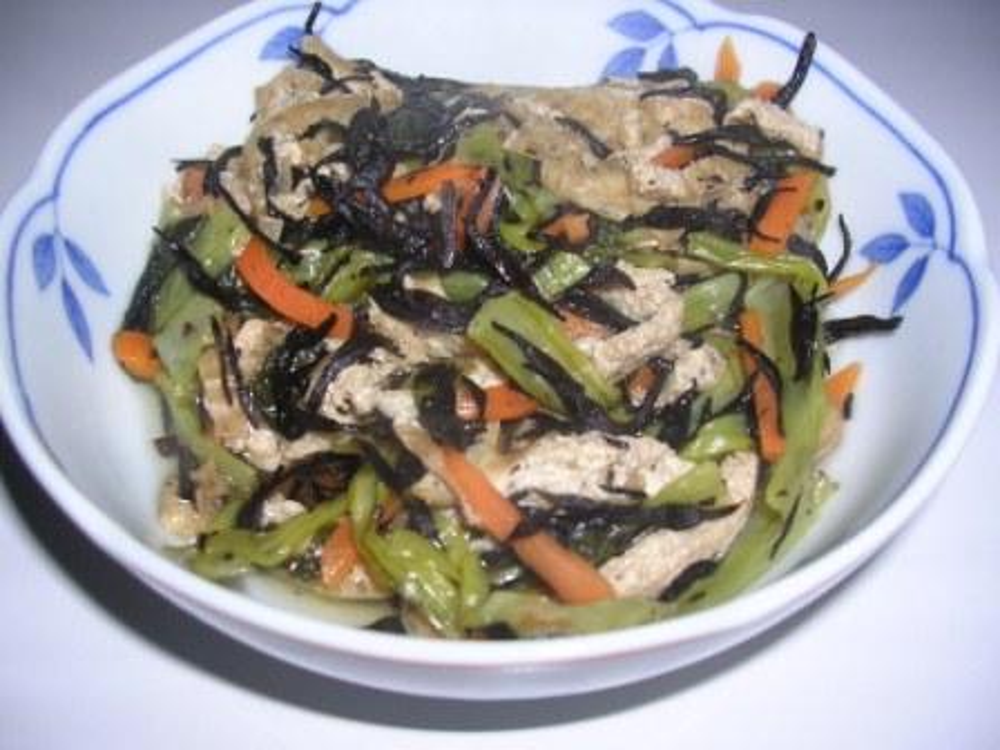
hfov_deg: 49.0
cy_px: 375
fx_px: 1098
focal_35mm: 38
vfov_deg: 37.7
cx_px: 500
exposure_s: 1/60.1
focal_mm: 5.8
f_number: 2.8
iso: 50
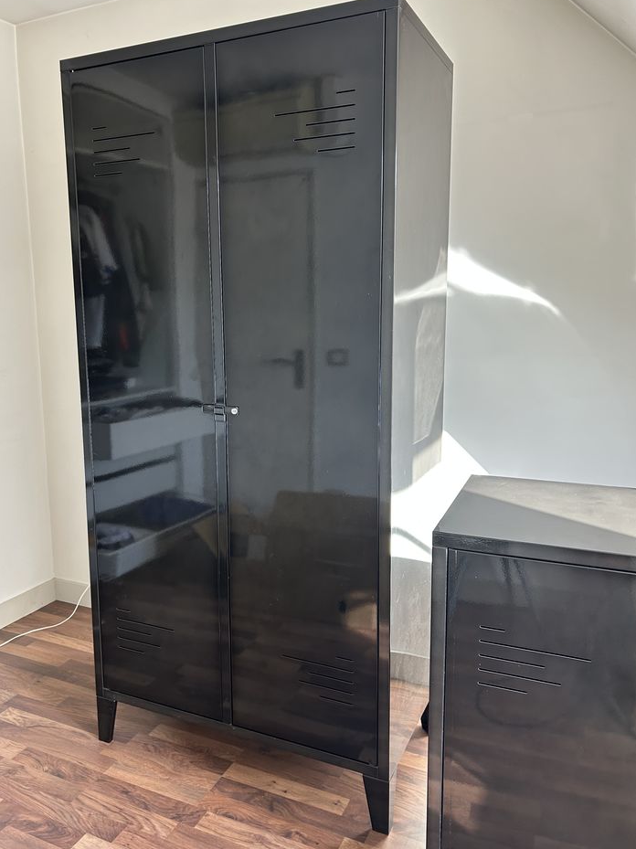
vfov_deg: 63.5
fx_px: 686
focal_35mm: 28
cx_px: 298
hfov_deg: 49.7
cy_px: 414
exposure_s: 1/121
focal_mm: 5.7
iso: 100
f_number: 1.5
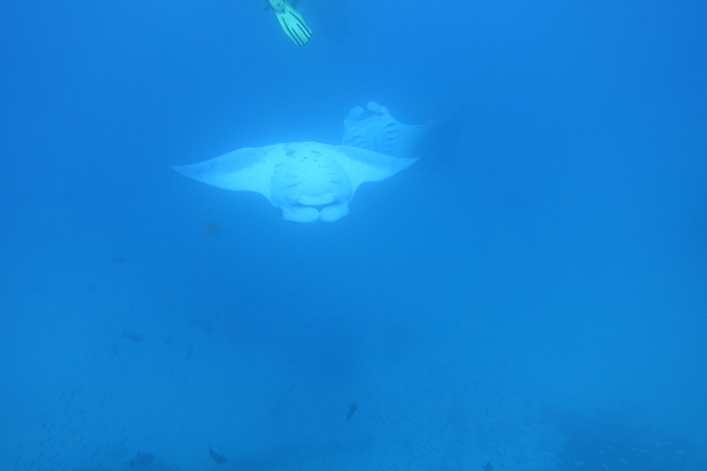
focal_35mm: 24
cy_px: 236
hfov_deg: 73.8
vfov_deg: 53.1
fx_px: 471
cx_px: 354
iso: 125
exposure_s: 1/60
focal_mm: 8.8
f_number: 2.8
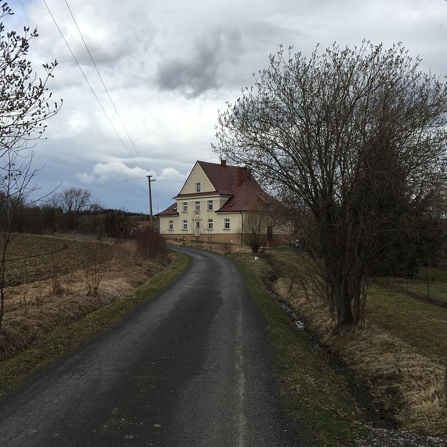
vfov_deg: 47.2
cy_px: 223
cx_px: 169
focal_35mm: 35
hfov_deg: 46.8
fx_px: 511
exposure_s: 1/1748
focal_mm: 4.15
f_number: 2.2
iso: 25
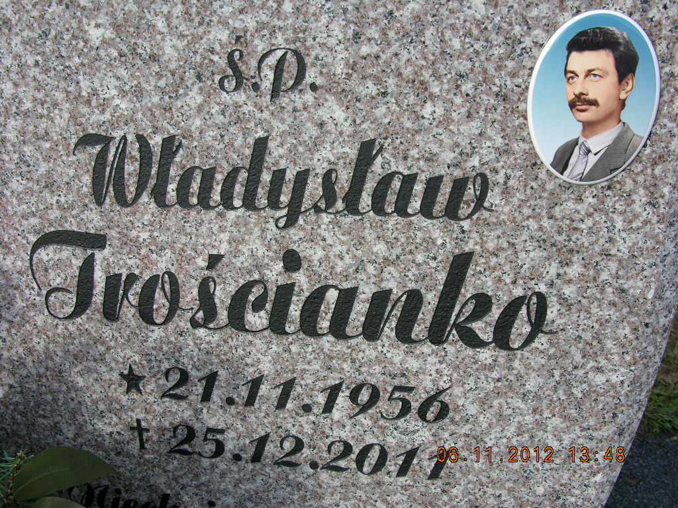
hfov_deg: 52.6
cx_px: 339
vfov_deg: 40.7
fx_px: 686
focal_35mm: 35
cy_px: 254
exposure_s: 1/127
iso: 50
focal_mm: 8.9
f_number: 5
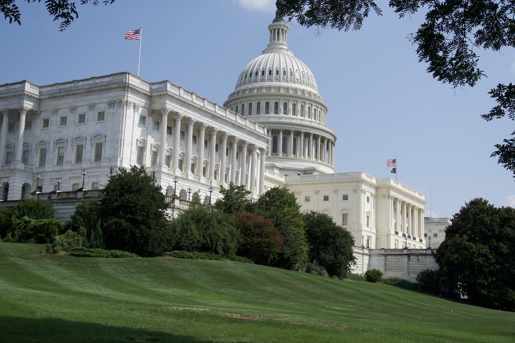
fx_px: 687
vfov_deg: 28.1
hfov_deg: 41.1
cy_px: 172
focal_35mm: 48
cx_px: 258
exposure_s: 1/800
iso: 100
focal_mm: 32
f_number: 5
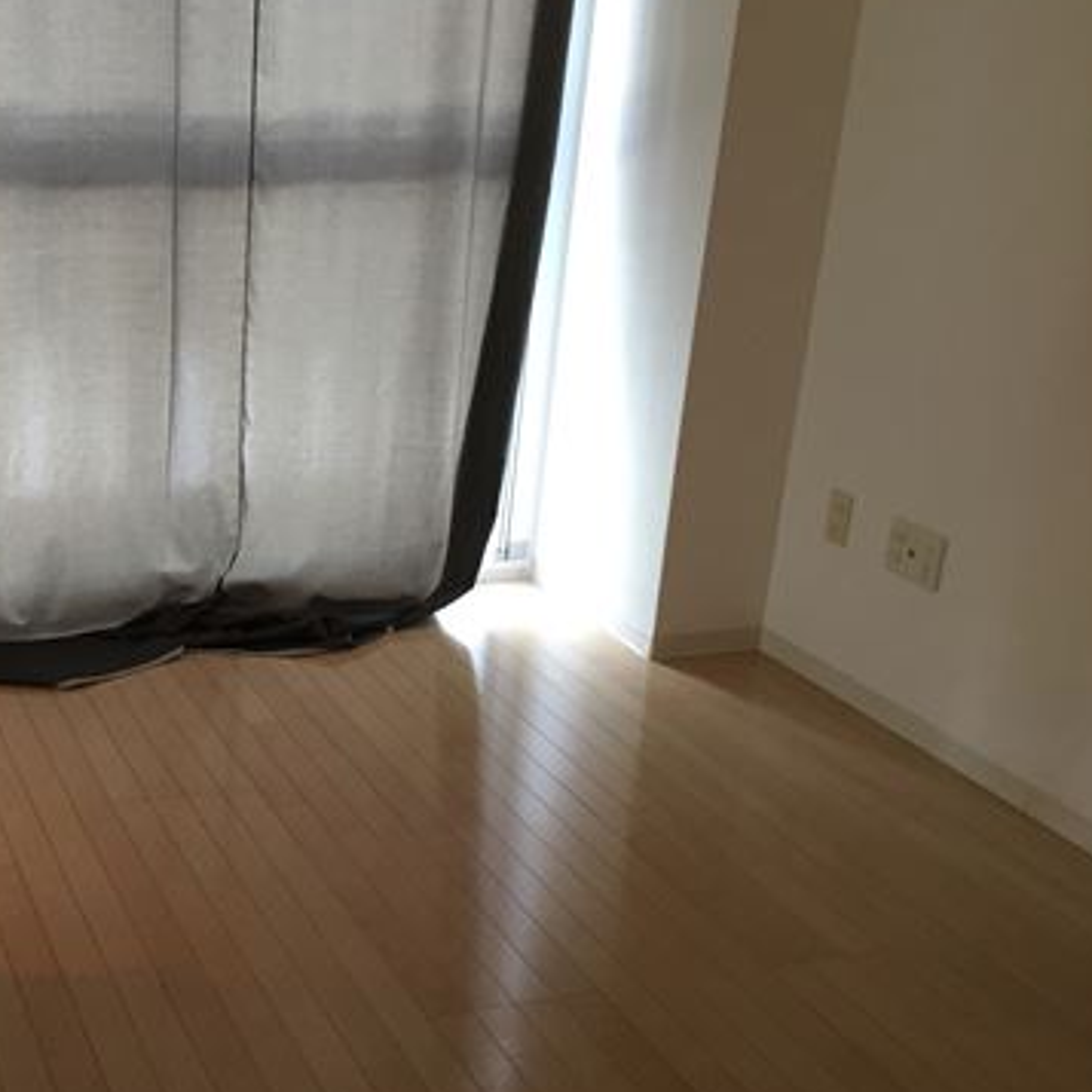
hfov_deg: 35.1
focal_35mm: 46
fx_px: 1642
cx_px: 156
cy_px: 596
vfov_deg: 36.8
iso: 100
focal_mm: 4.15
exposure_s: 1/30
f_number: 2.2
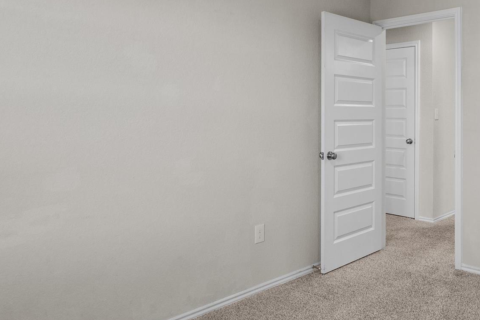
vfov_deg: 42.0
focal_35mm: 31
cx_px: 368
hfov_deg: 56.9
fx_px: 413
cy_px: 117
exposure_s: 1/20
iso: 500
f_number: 8
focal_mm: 17
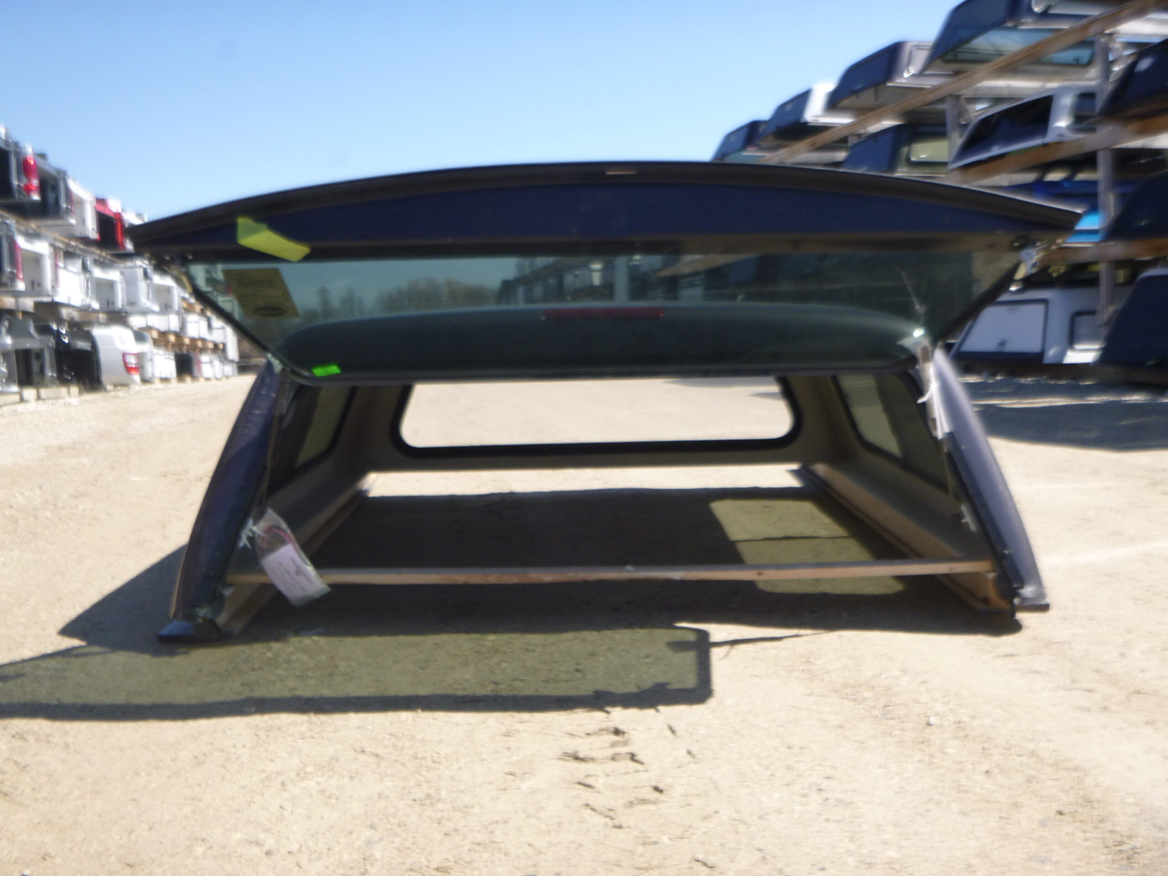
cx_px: 584
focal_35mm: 33
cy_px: 438
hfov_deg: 55.4
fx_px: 1113
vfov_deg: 42.9
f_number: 4.3
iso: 100
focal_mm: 5.9
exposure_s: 1/320
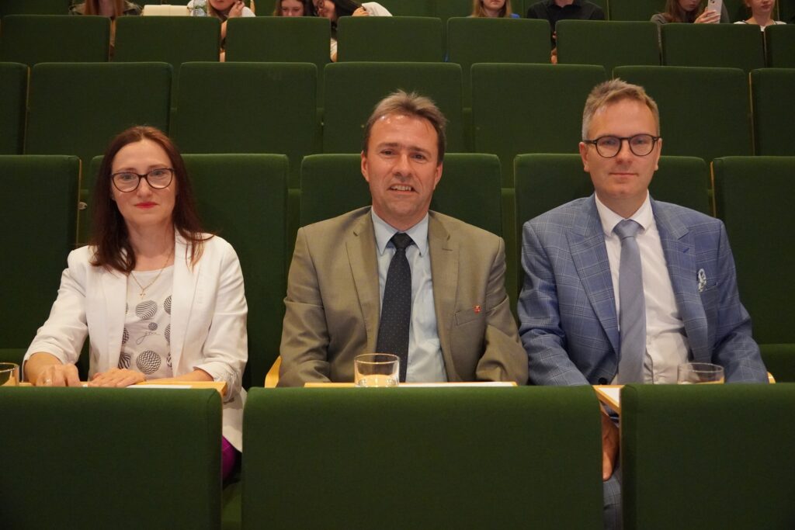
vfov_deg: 38.4
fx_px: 762
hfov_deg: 55.1
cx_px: 398
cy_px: 265
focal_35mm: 34
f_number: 4
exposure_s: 1/60
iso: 6400
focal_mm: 23
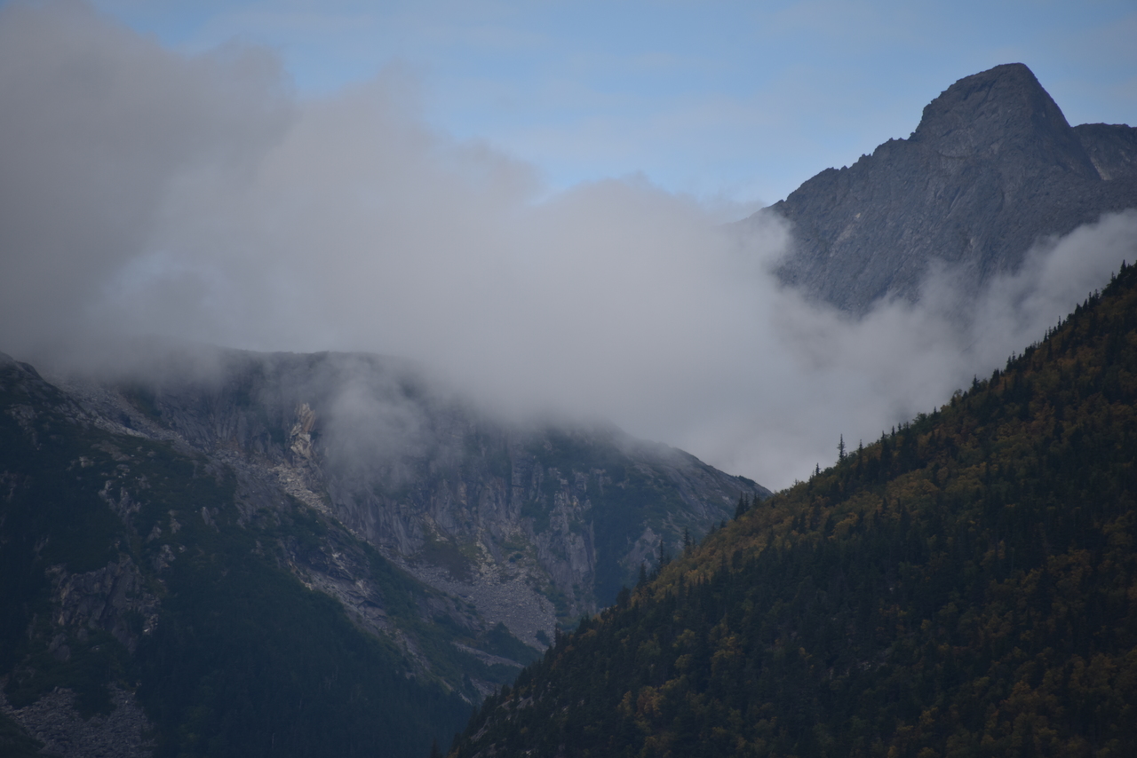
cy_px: 379
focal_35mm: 300
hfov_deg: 6.9
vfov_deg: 4.6
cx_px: 568
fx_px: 9477
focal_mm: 300
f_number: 5.6
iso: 180
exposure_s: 1/640
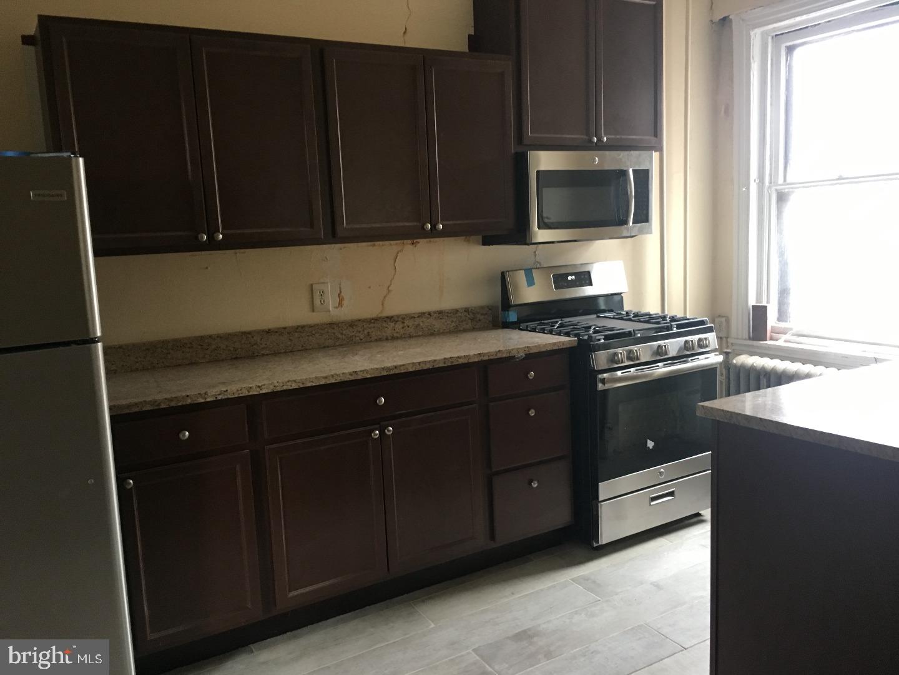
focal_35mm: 29
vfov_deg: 48.2
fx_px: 753
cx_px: 450
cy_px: 338
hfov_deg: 61.7
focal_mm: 4.15
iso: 125
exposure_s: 1/30
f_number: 2.2
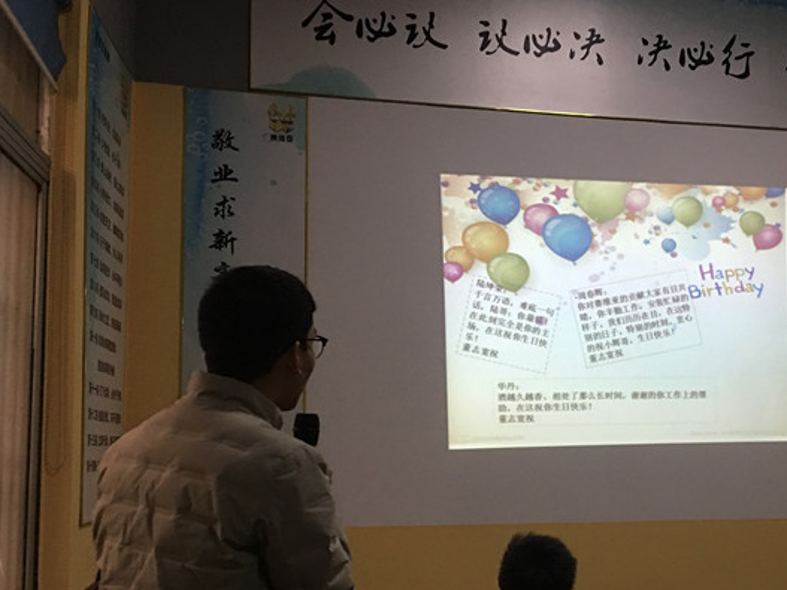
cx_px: 554
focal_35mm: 44
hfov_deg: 42.1
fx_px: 1000
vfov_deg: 32.5
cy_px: 412
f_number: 2.2
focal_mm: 4.15
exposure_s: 1/17
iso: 100
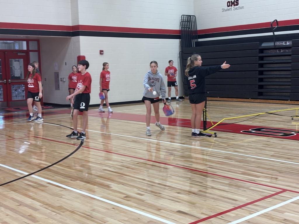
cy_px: 112
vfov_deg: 28.0
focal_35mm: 52
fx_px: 449
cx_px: 150
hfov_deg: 36.8
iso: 64
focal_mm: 5.96
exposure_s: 1/60
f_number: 1.6
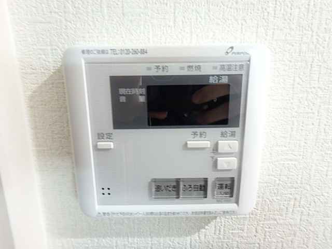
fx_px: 201
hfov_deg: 79.0
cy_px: 124
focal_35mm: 21
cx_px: 166
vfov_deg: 63.4
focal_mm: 3.7
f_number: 3.5
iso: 800
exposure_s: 1/15
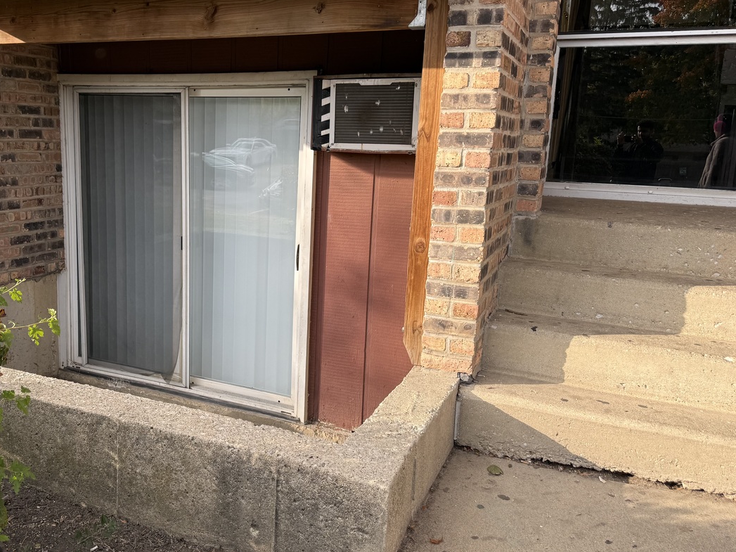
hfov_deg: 54.2
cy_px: 264
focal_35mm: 33
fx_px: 702
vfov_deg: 42.9
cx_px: 243
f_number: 1.78
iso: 80
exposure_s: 1/967
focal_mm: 6.76
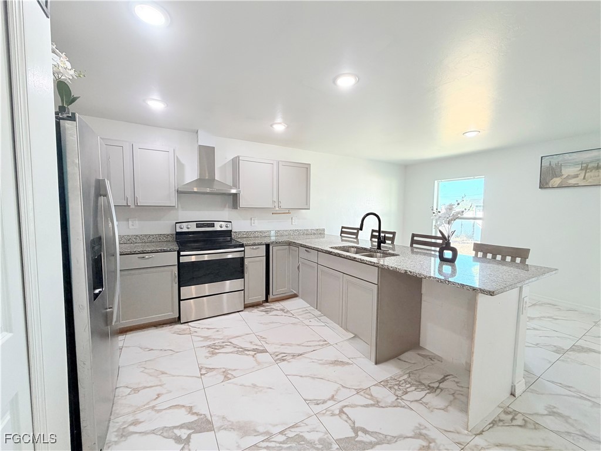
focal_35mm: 14
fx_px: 243
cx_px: 300
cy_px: 226
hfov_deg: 102.1
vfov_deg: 85.7
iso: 200
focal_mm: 2.22
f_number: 2.2
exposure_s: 1/120
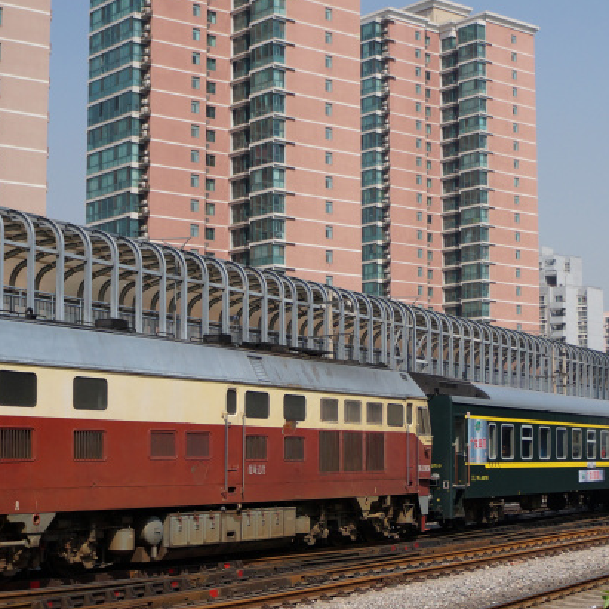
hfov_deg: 25.5
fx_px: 1334
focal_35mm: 67
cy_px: 371
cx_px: 422
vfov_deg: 25.7
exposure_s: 1/2000
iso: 100
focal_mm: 18
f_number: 3.5
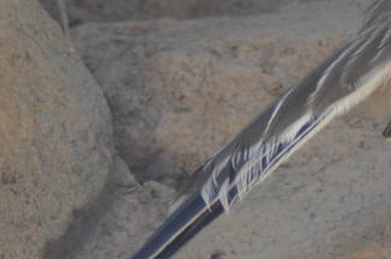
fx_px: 5582
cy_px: 60
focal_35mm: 515
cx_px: 491
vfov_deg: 2.7
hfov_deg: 4.0
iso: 400
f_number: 4.5
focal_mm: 70
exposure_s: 1/320
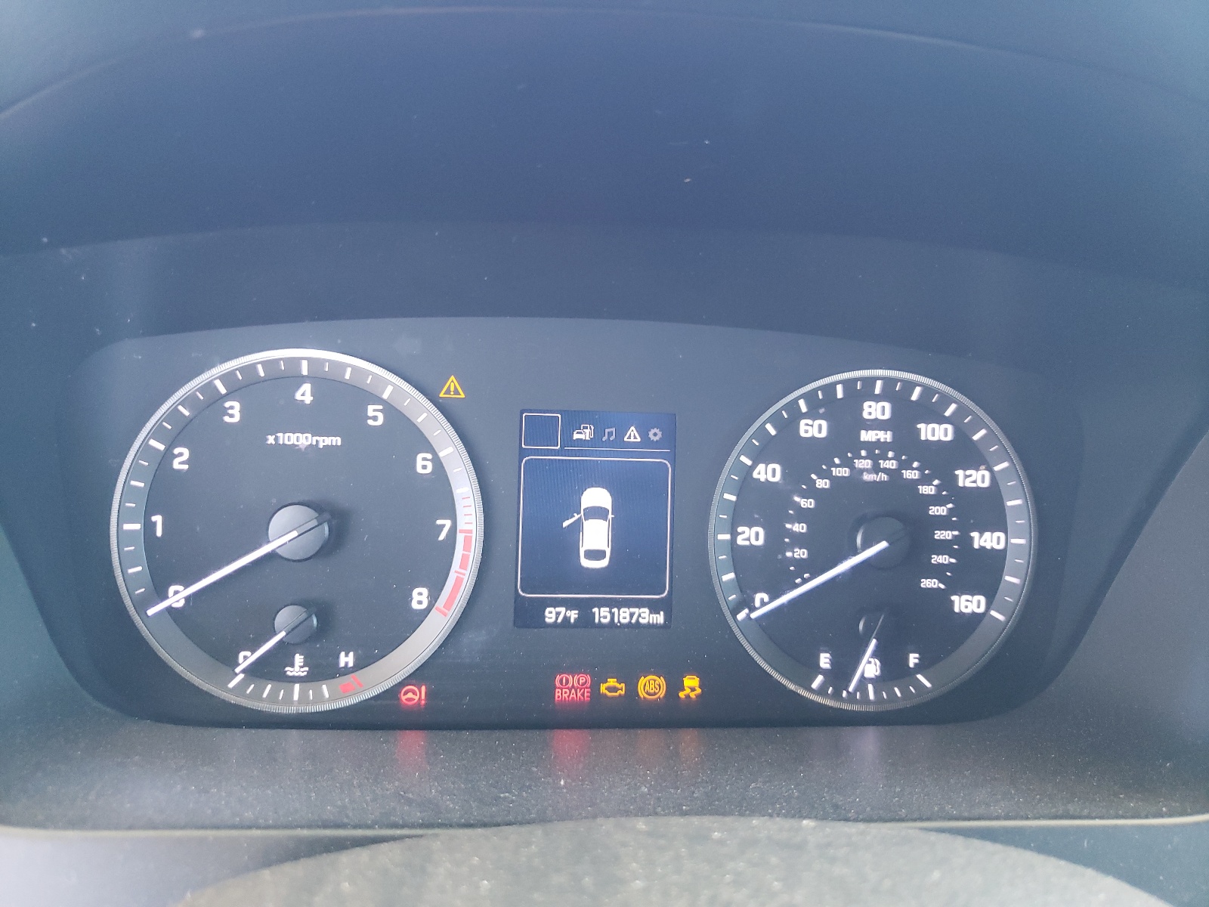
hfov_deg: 67.3
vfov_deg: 53.1
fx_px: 908
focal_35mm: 26
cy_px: 454
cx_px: 604
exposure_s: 1/40
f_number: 1.5
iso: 259
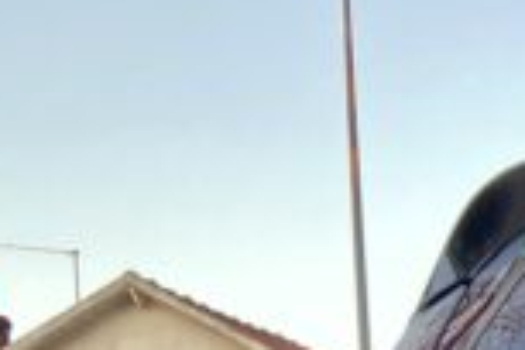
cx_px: 1225
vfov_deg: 8.5
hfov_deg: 12.0
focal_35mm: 141
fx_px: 2056
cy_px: 957
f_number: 1.8
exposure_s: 1/122
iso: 64
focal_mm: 4.25
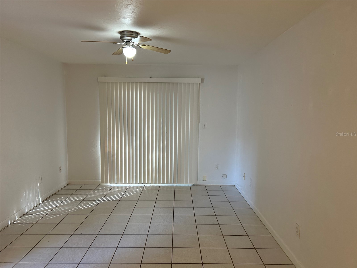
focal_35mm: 26
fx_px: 268
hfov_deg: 67.3
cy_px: 134
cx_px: 178
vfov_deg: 53.1
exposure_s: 1/60
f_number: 1.5
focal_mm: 5.7
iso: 200
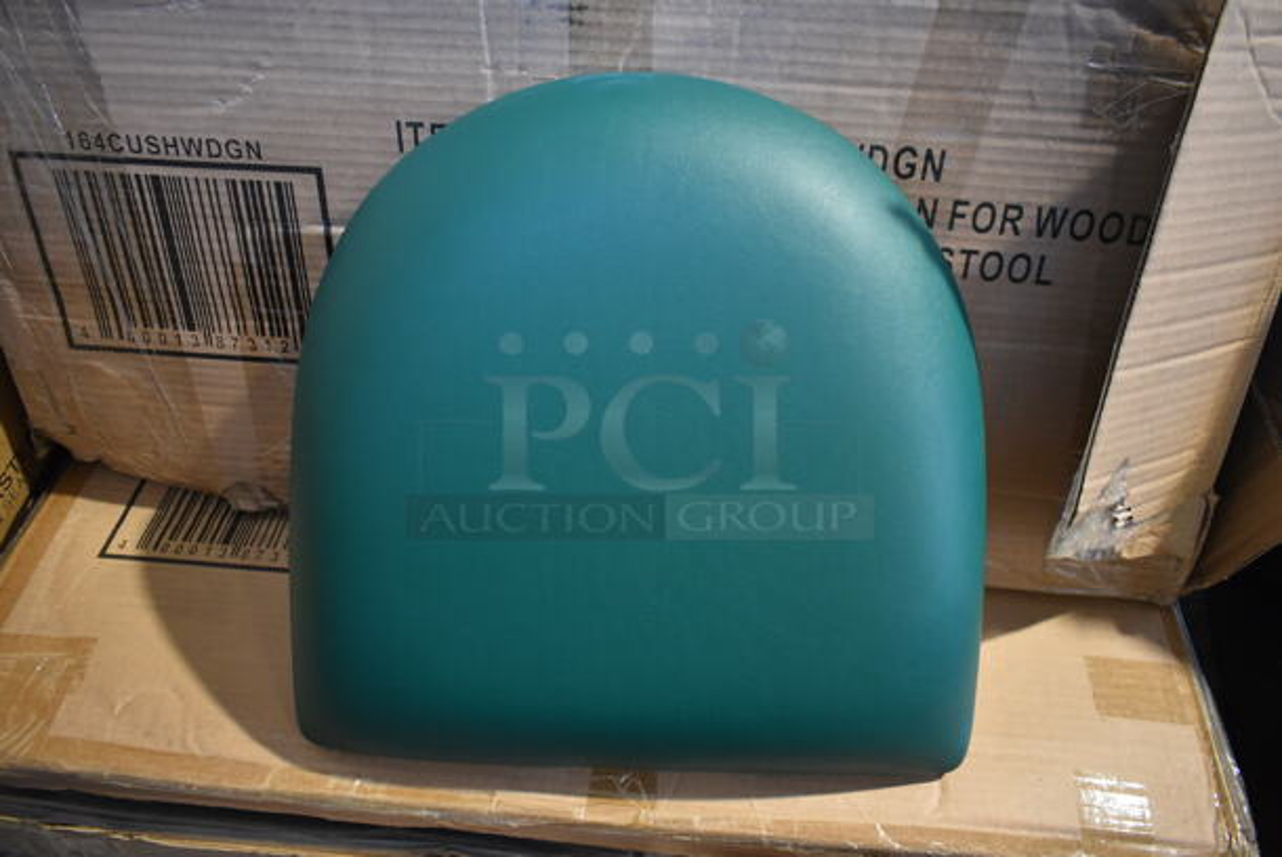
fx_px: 962
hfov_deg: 67.3
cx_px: 641
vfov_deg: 48.0
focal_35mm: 27
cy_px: 428
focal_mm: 18
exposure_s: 1/30
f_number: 3.5
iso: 1250
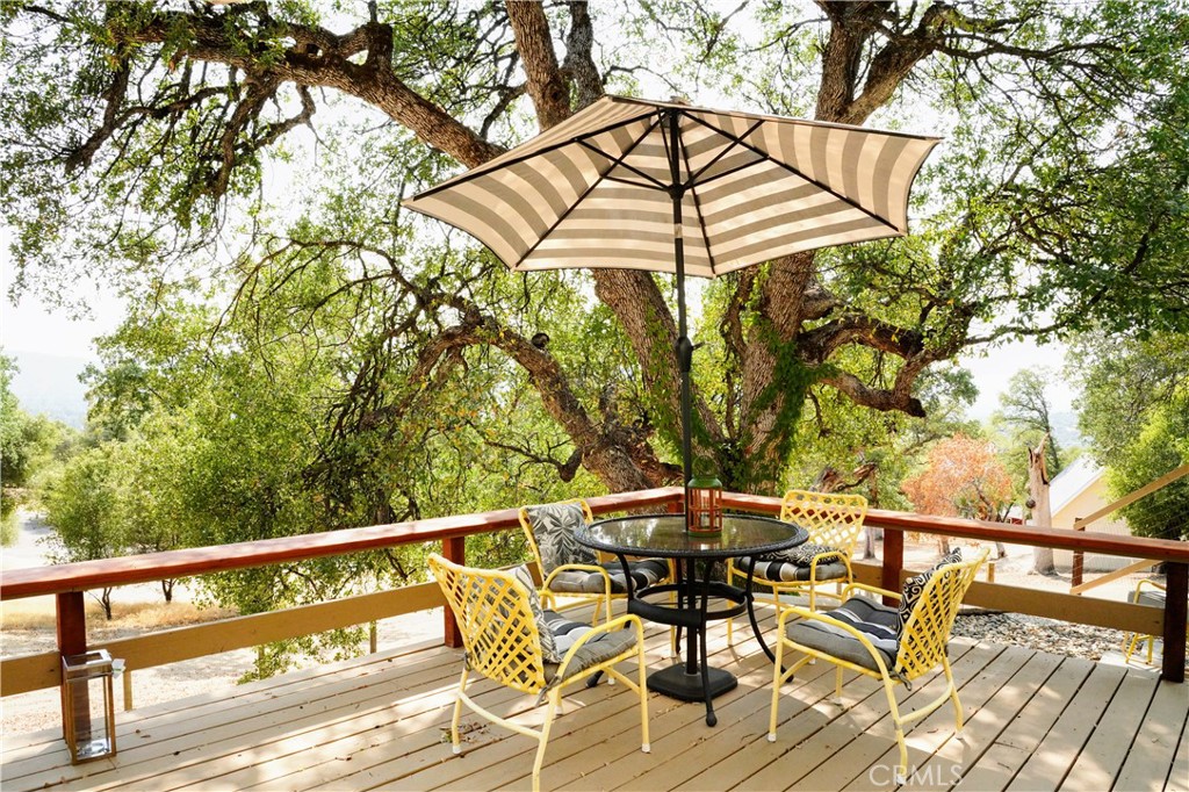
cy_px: 396
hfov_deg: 73.8
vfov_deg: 53.1
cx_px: 594
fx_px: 792
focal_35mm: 24
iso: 6400
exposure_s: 1/800
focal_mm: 24
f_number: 16
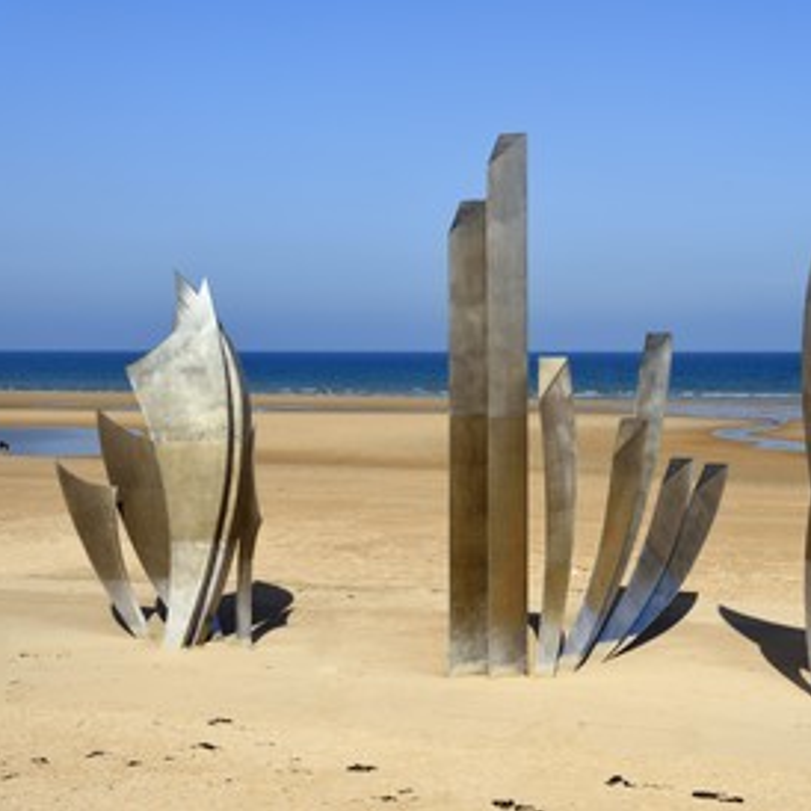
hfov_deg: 28.4
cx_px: 556
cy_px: 406
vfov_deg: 28.6
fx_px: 1590
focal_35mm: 60
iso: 200
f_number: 14
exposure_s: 1/250
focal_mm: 46
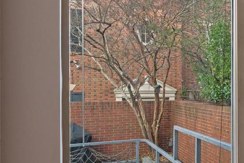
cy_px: 97
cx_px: 356
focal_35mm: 49
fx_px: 332
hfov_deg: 28.3
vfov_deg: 27.5
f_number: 10
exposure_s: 1/8
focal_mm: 16
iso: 1000
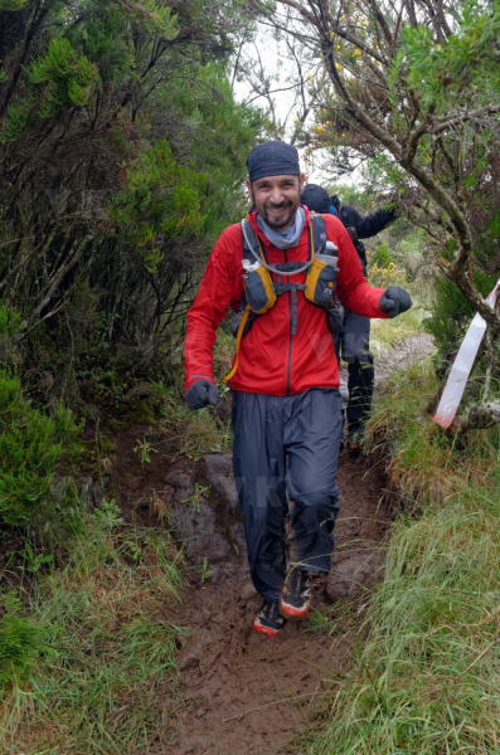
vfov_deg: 53.2
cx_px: 250
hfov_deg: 36.7
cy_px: 378
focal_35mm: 36
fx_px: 754
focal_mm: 24
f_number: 8
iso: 1000
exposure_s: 1/500
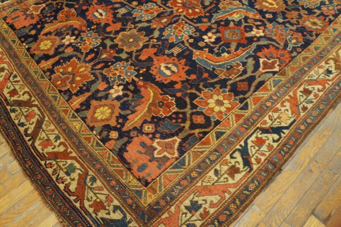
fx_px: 284
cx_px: 170
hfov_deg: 62.0
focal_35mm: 30
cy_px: 114
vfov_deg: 43.5
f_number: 4
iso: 1250
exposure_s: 1/60
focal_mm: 20
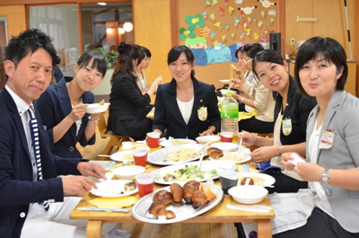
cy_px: 119
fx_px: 418
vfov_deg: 31.8
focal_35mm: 42
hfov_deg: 46.5
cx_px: 180
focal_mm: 28
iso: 1250
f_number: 4
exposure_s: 1/60
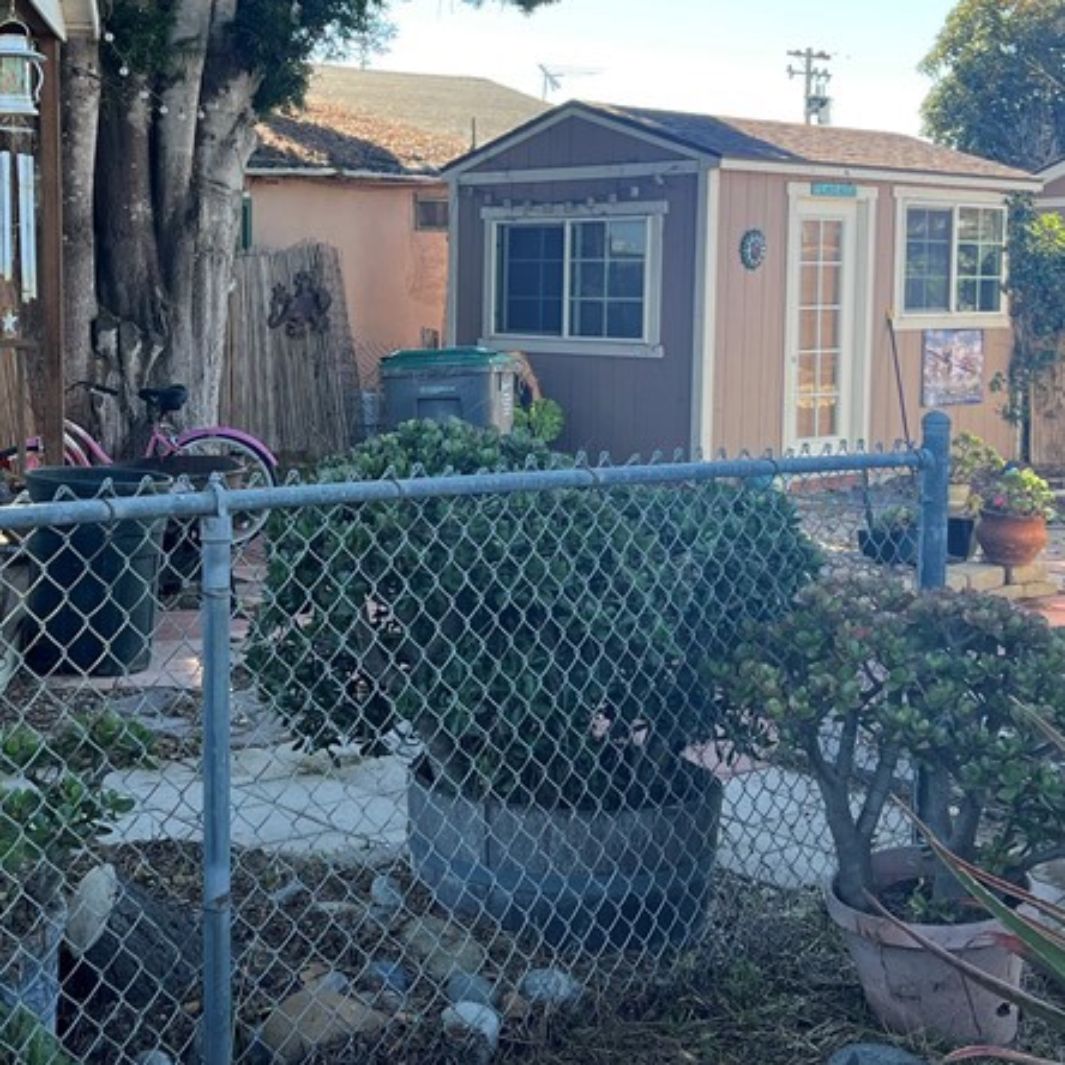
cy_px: 398
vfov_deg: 32.1
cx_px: 343
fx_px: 1845
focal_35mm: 53
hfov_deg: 31.9
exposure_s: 1/611
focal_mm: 5.7
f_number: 1.5
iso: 50
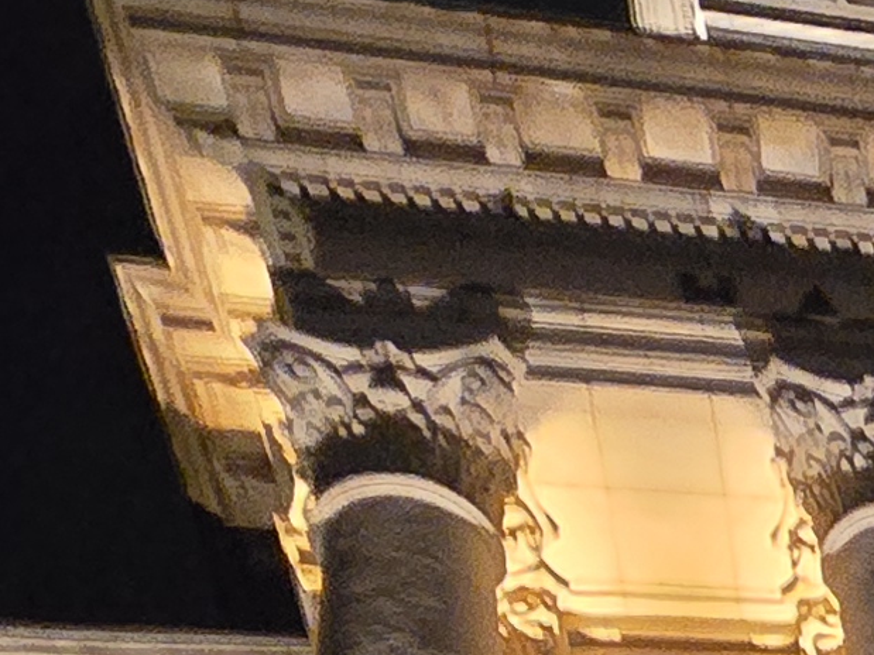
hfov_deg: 15.8
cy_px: 1495
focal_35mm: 84
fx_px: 2120
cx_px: 1941
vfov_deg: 13.6
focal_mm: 2.2
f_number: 2.2
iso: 1600
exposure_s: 1/50
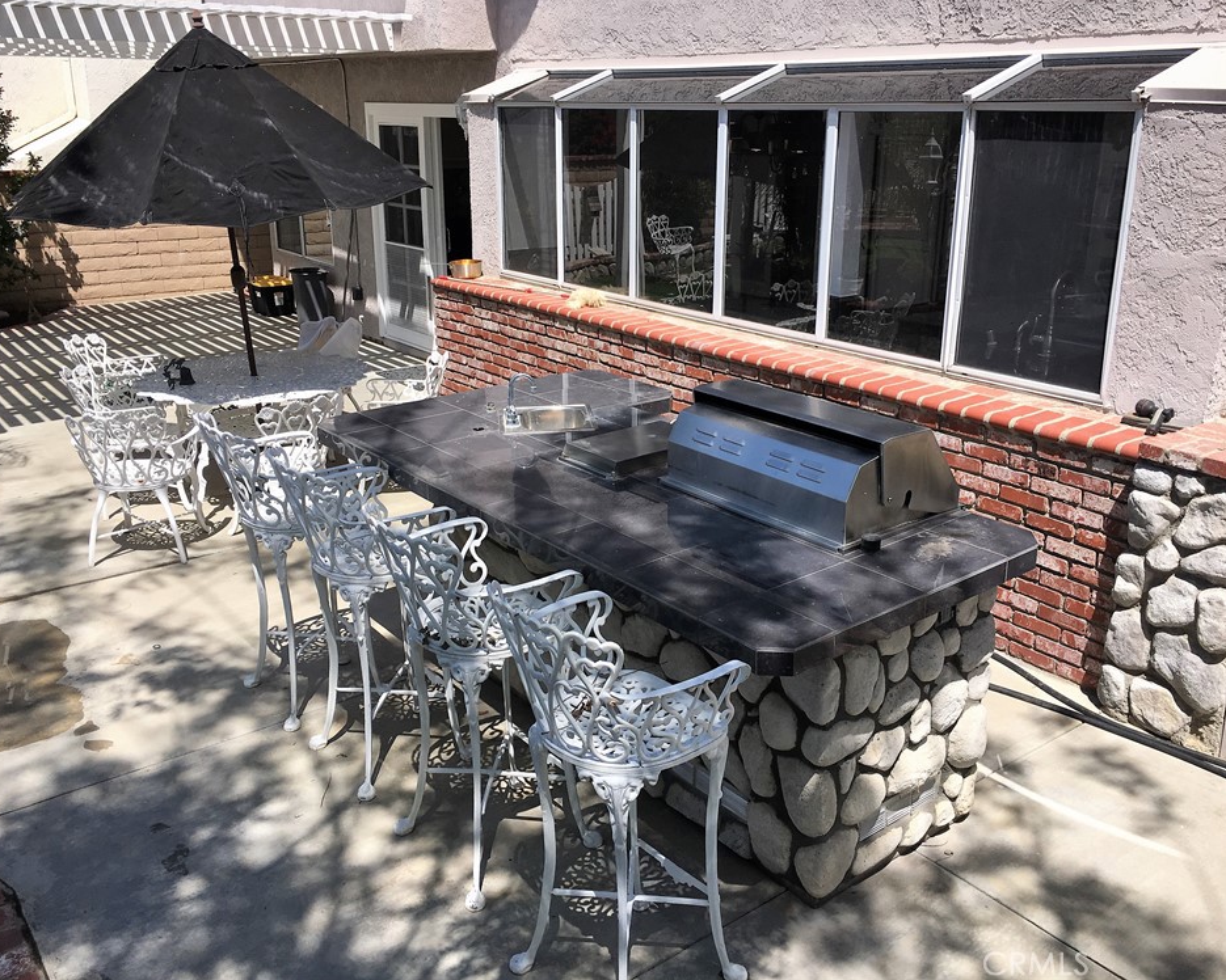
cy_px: 480
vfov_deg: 47.1
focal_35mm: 31
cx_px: 633
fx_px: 1125
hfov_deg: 57.2
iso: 25
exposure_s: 1/1832
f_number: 2.2
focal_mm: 4.15
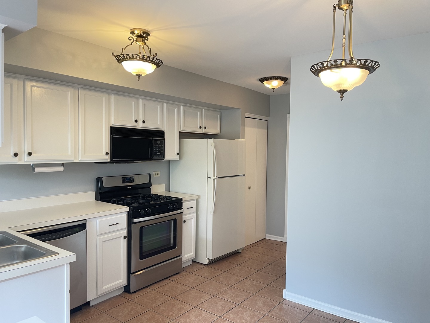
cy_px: 162
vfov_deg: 53.1
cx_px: 215
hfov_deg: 67.3
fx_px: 323
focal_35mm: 26
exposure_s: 1/60
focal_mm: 5.1
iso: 100
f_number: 1.6
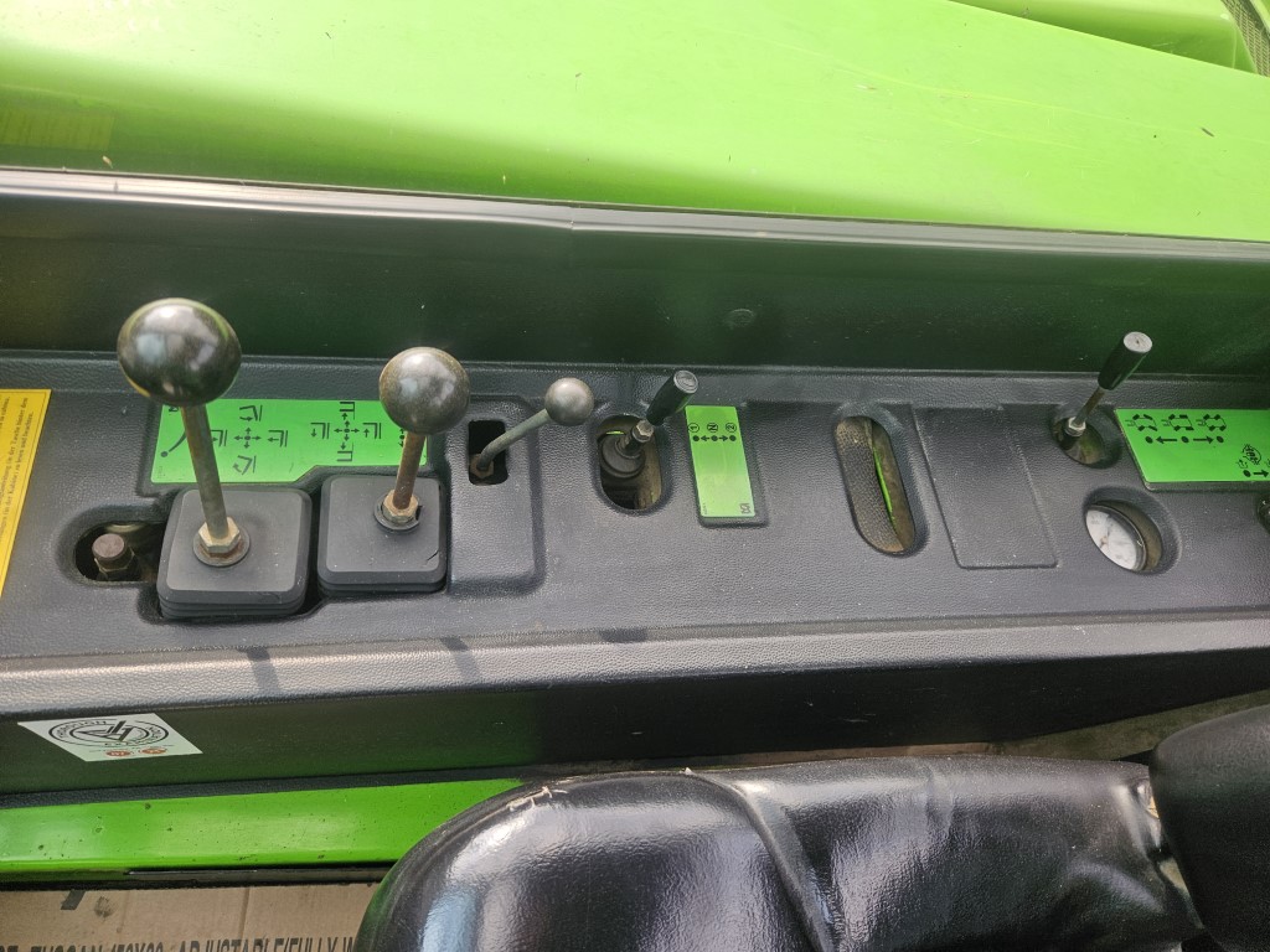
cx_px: 635
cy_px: 476
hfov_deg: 73.9
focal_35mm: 23
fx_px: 844
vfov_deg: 58.9
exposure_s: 1/180
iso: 50
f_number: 1.8
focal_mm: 5.4
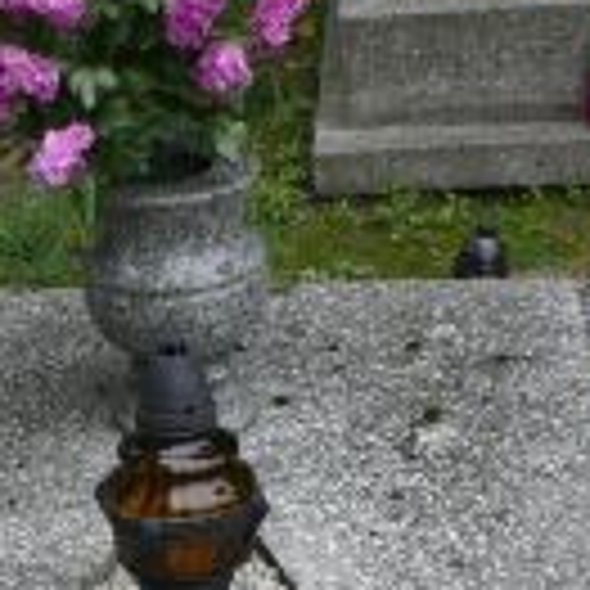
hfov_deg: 15.4
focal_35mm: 113
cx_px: 158
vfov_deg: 14.2
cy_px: 950
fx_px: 2179
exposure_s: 1/125
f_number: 4
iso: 100
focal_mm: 7.4
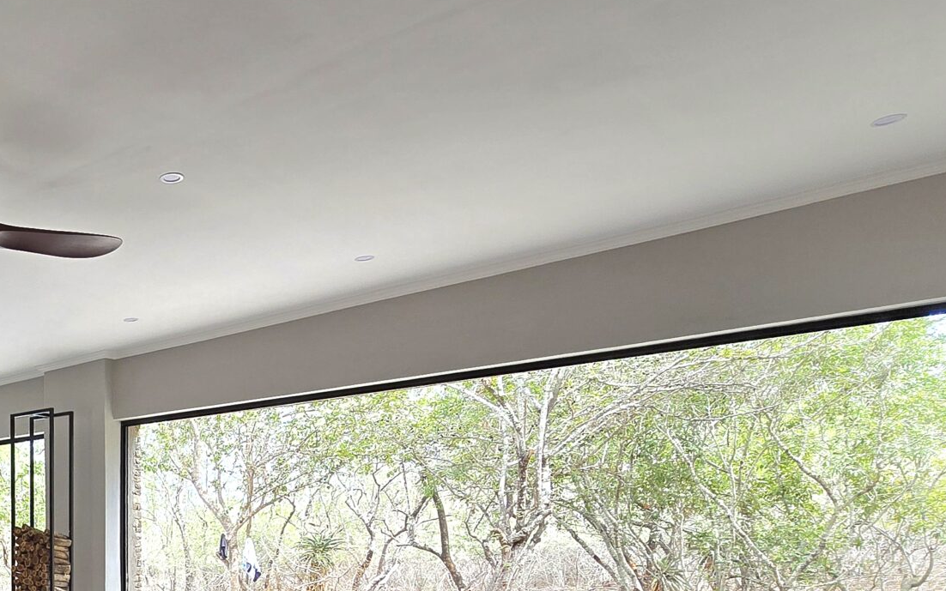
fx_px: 825
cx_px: -5
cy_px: 591
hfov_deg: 48.7
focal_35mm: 32
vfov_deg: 35.6
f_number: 2.2
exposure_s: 1/109
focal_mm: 2.2
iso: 50
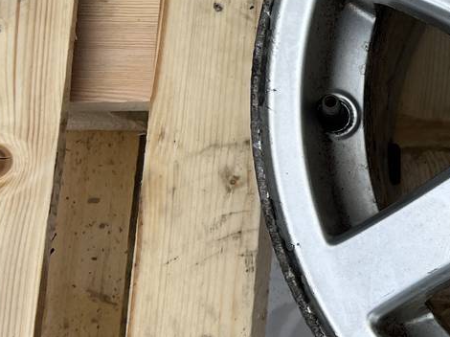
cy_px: 97
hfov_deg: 20.2
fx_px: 1078
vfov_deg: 17.7
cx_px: 677
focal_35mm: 83
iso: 50
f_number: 1.5
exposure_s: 1/3968
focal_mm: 5.7
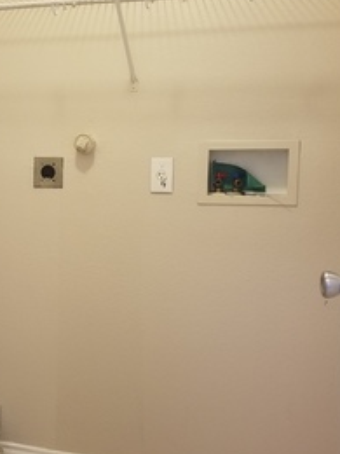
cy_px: 227
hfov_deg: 29.5
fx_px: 629
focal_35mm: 48
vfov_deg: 39.7
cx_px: 65
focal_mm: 4.25
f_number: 1.7
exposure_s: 1/13
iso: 200
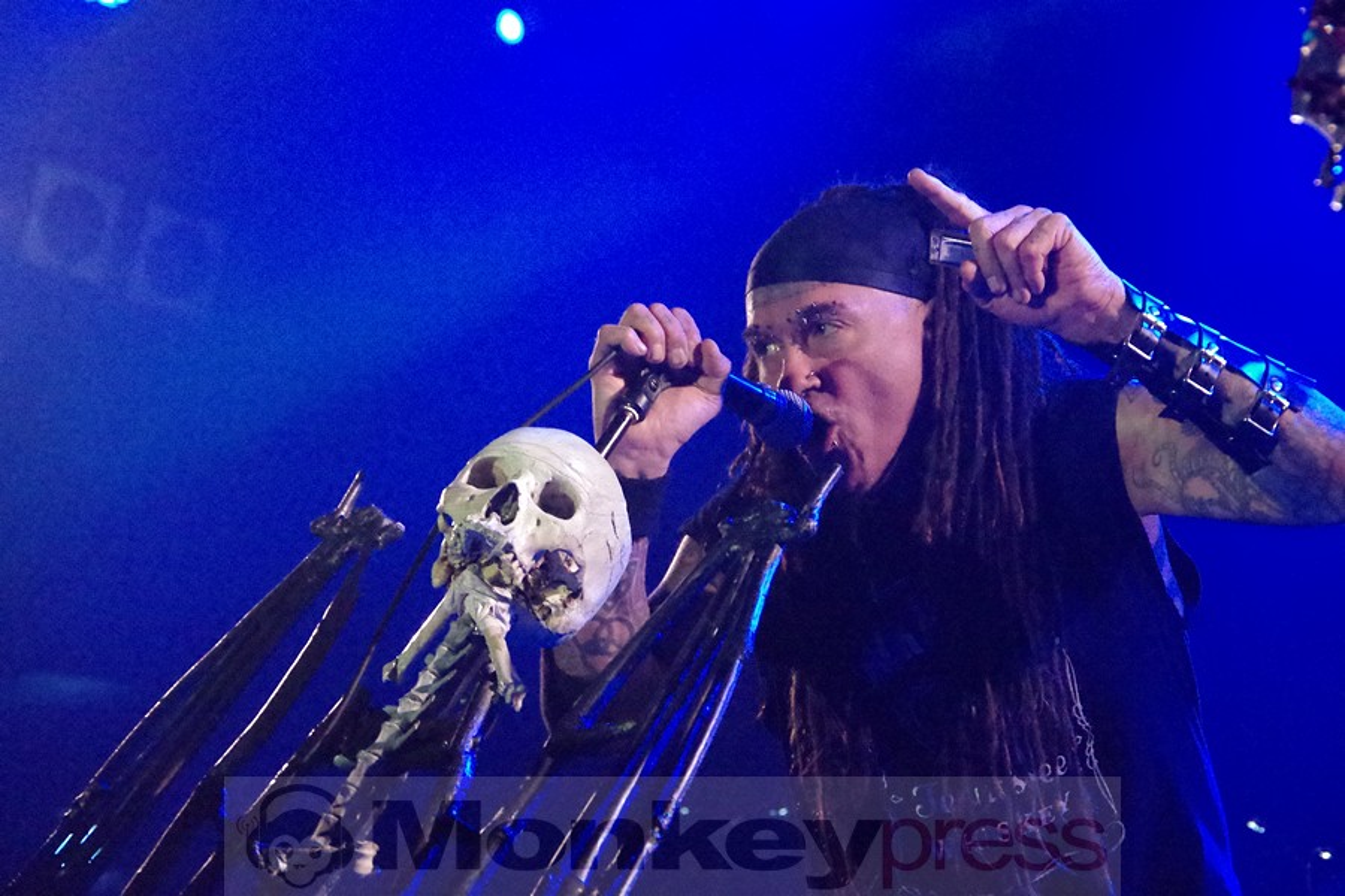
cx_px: 672
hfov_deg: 20.0
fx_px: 3811
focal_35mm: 102
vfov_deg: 13.4
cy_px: 448
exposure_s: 1/250
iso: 12800
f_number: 6.3
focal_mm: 68
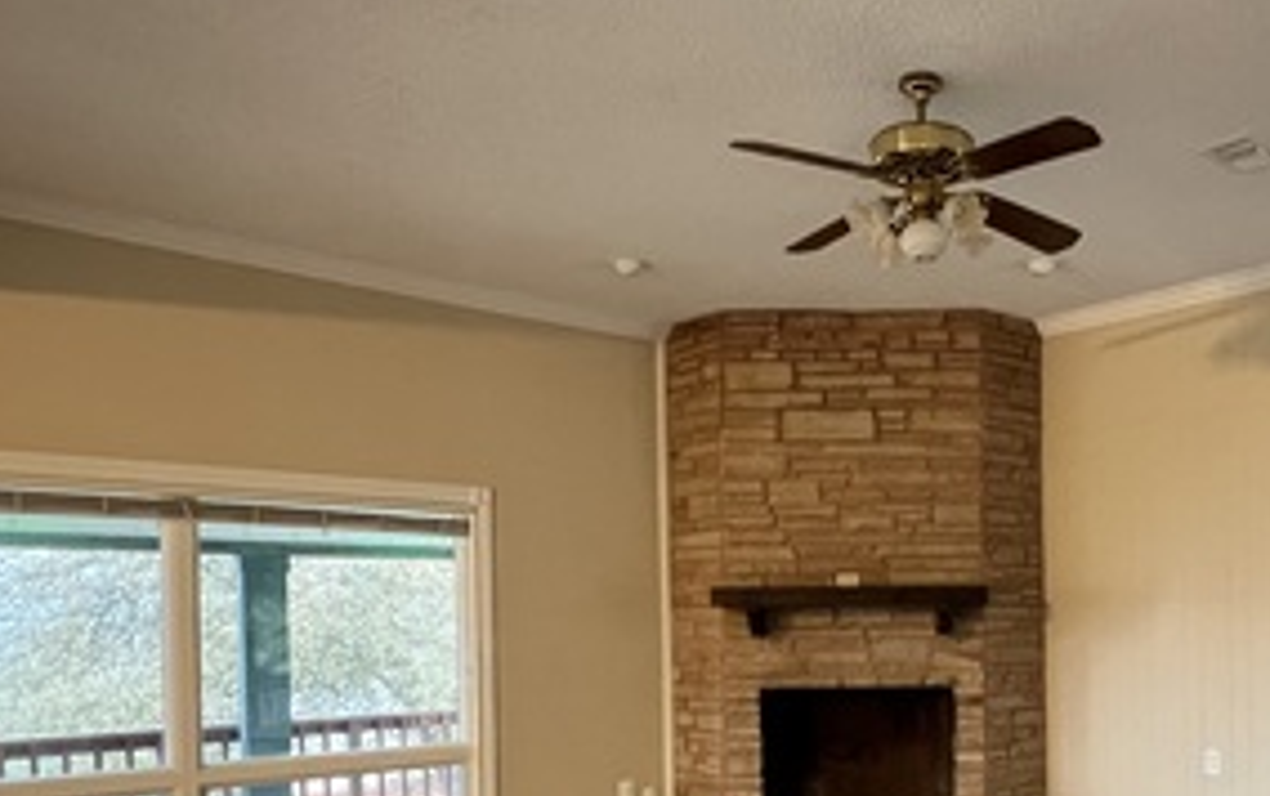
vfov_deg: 39.1
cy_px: 639
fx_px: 1074
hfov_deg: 58.5
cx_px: 926
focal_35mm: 31
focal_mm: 1.57
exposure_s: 1/40
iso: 800
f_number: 1.8
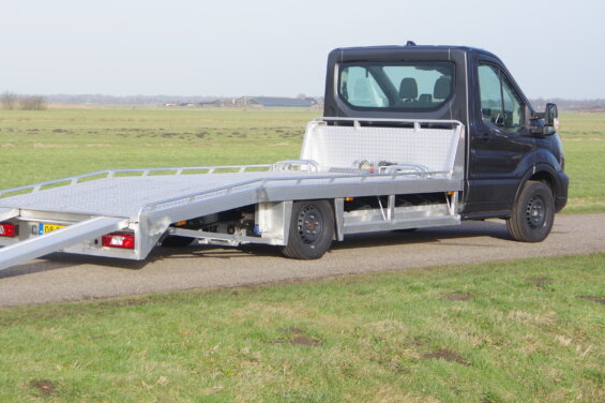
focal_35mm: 102
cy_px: 173
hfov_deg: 19.9
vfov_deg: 13.4
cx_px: 190
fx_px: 1713
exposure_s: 1/320
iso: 200
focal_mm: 48
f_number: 5.6
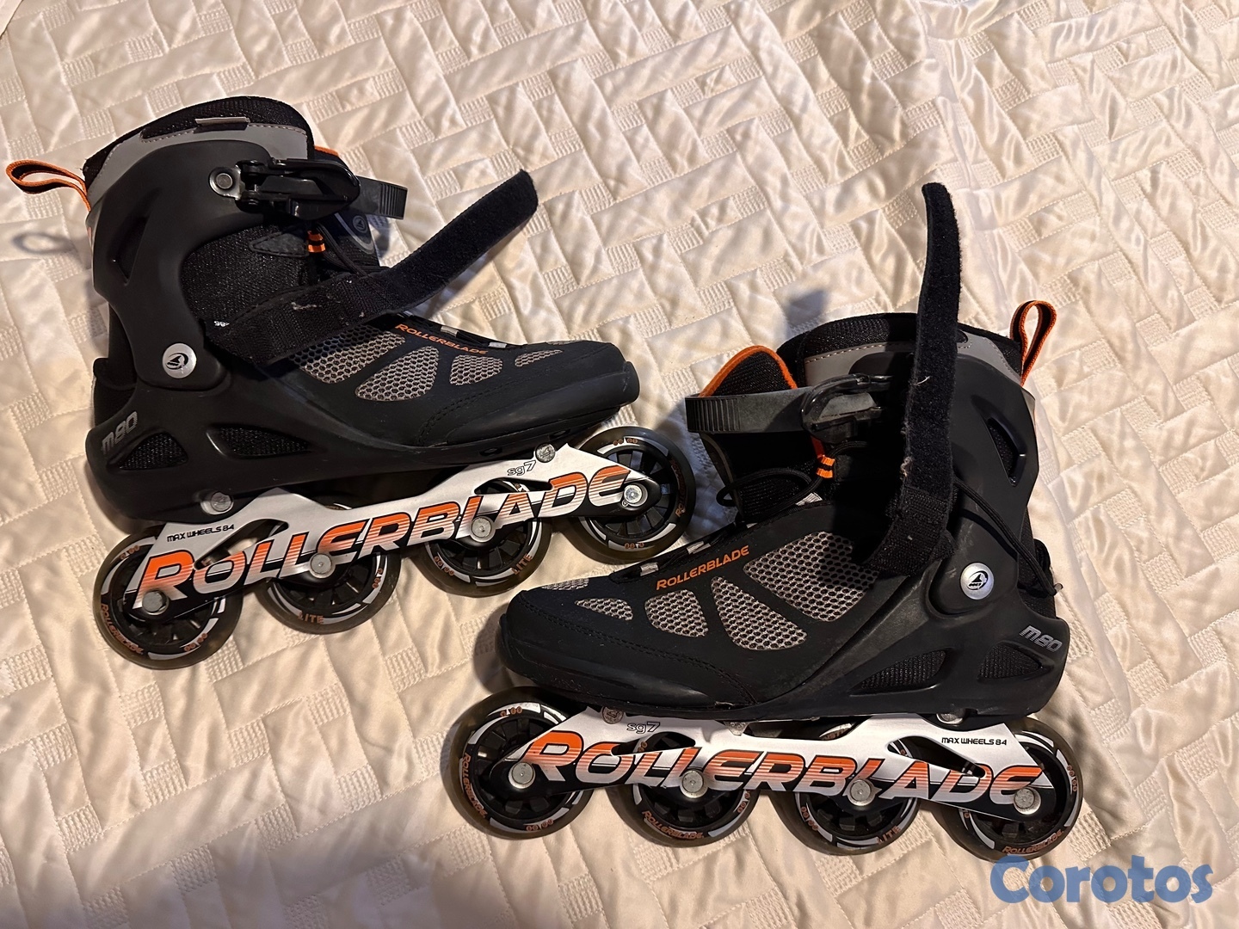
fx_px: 859
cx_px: 620
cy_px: 464
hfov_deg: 71.6
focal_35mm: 24
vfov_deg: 56.8
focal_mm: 6.86
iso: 640
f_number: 1.78
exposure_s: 1/60
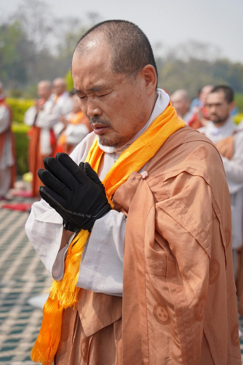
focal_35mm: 68
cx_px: 122
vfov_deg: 29.7
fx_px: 689
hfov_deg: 20.0
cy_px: 182
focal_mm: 68
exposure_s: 1/640
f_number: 4.5
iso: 100
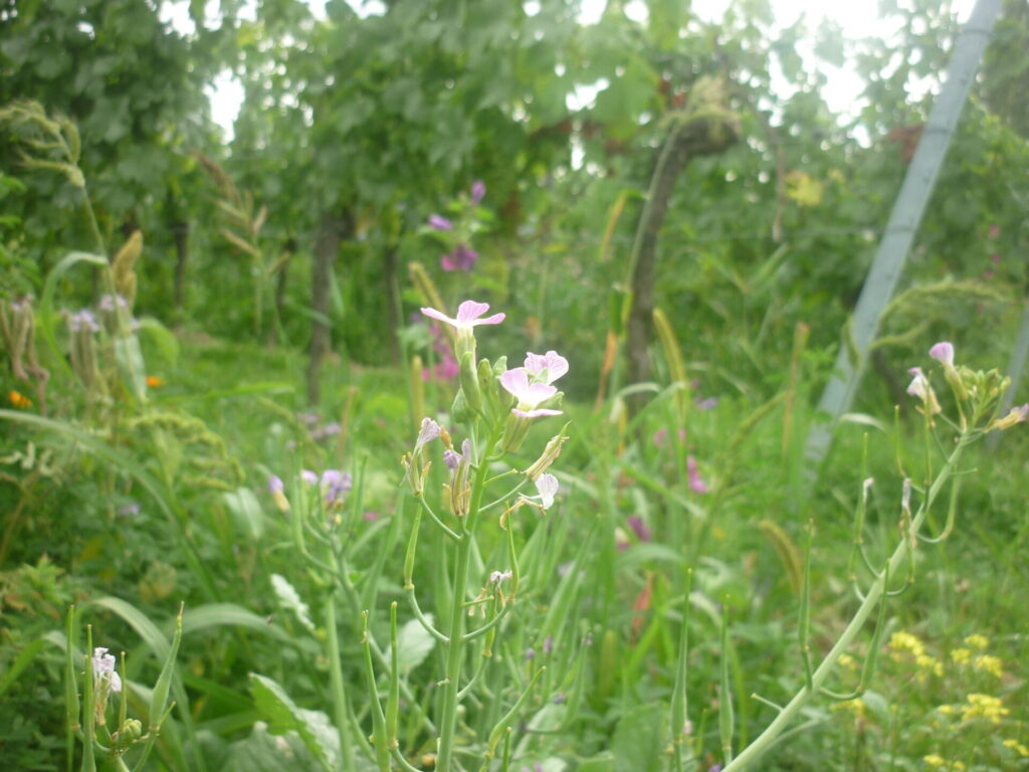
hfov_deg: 55.4
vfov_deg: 42.9
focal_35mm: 33
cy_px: 386
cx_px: 514
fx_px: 981
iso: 80
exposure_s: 1/320
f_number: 2.8
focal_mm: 5.5
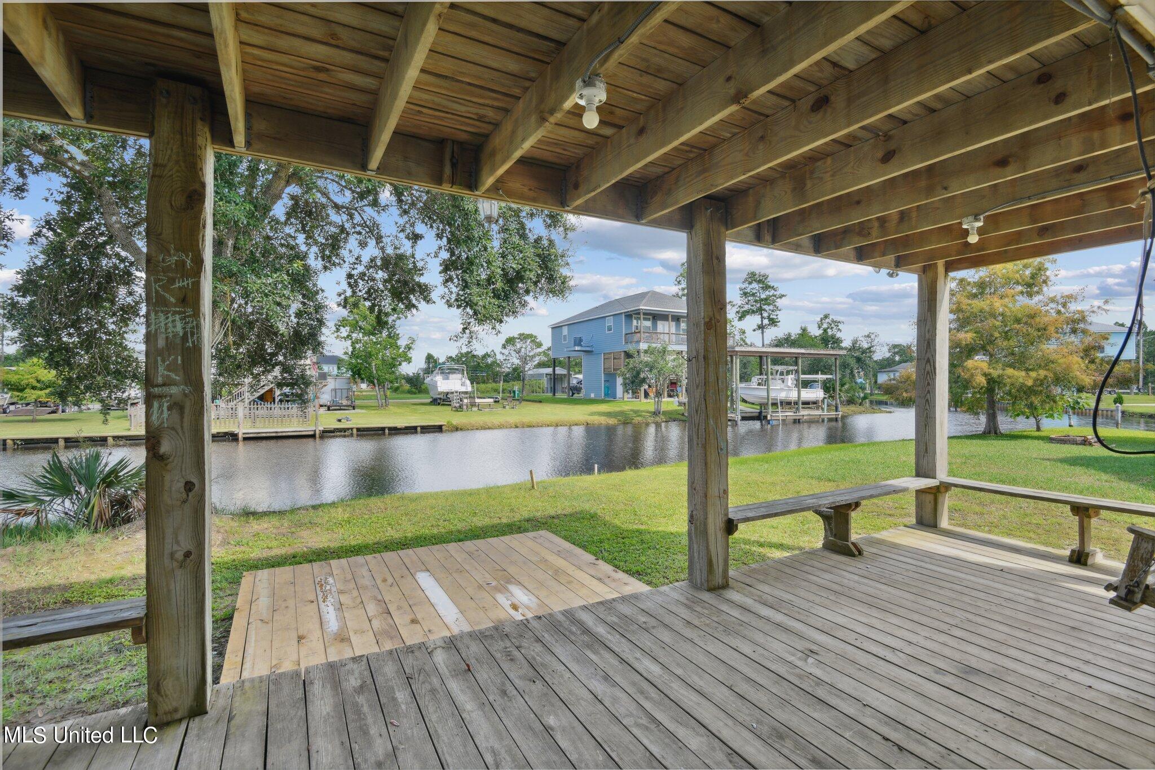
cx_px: 578
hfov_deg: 96.7
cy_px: 385
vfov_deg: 73.7
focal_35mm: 16
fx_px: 513
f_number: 11
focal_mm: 16
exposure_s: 1/125
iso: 400
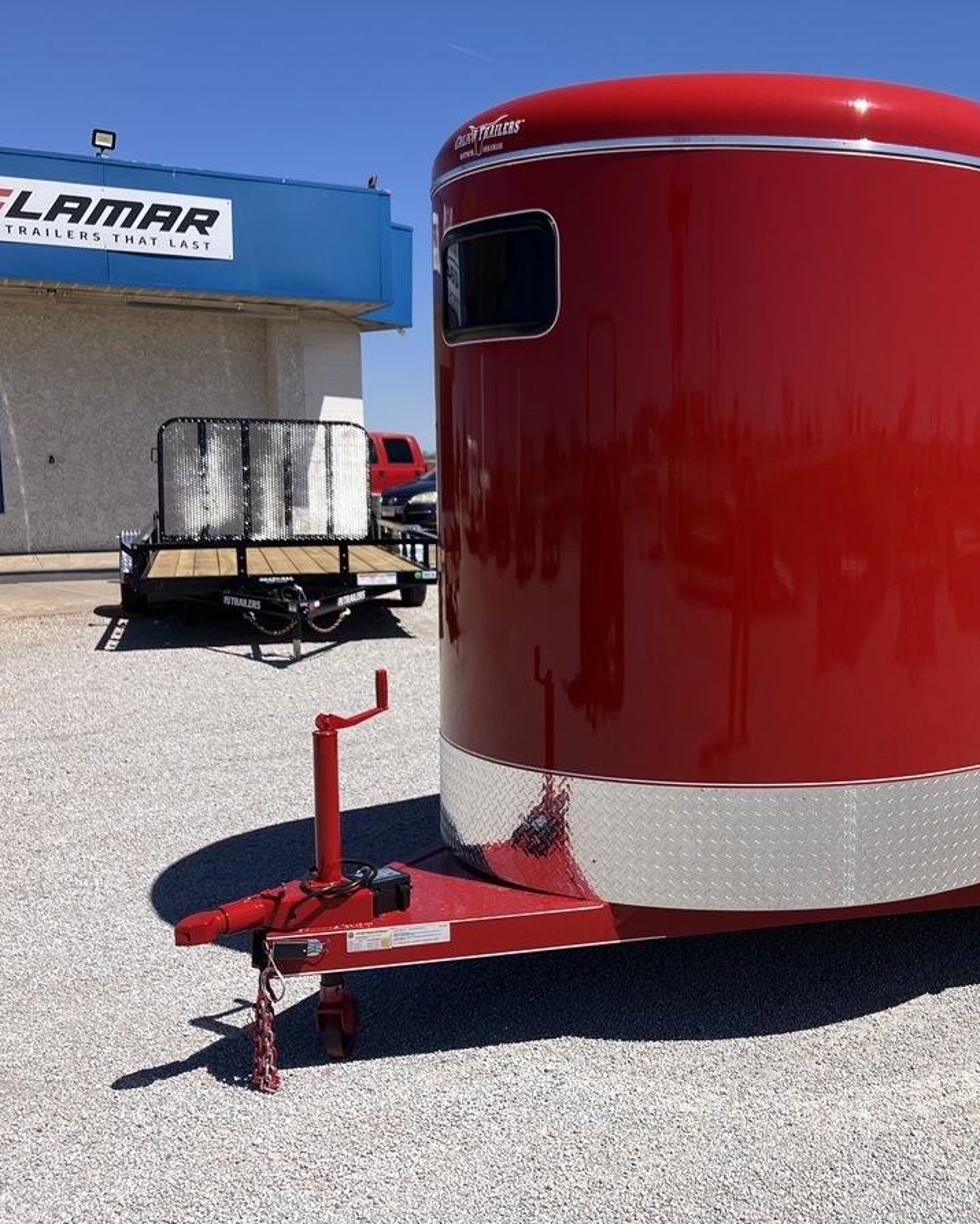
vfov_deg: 49.1
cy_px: 619
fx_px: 1341
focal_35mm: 37
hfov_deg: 38.9
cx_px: 761
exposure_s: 1/2433
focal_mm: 3.99
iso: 32
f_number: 1.8
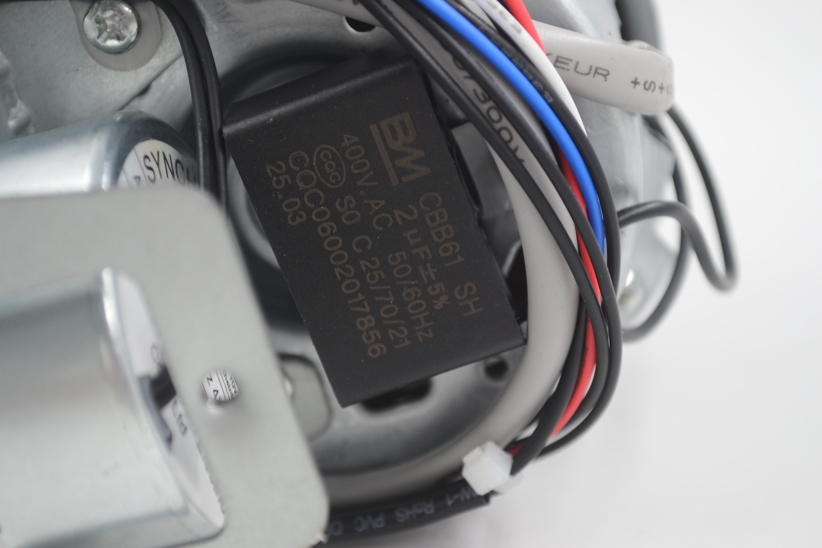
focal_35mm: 76
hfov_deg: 26.6
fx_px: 1735
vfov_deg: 17.9
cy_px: 264
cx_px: 406
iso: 100
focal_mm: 48
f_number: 5.6
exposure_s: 1/60
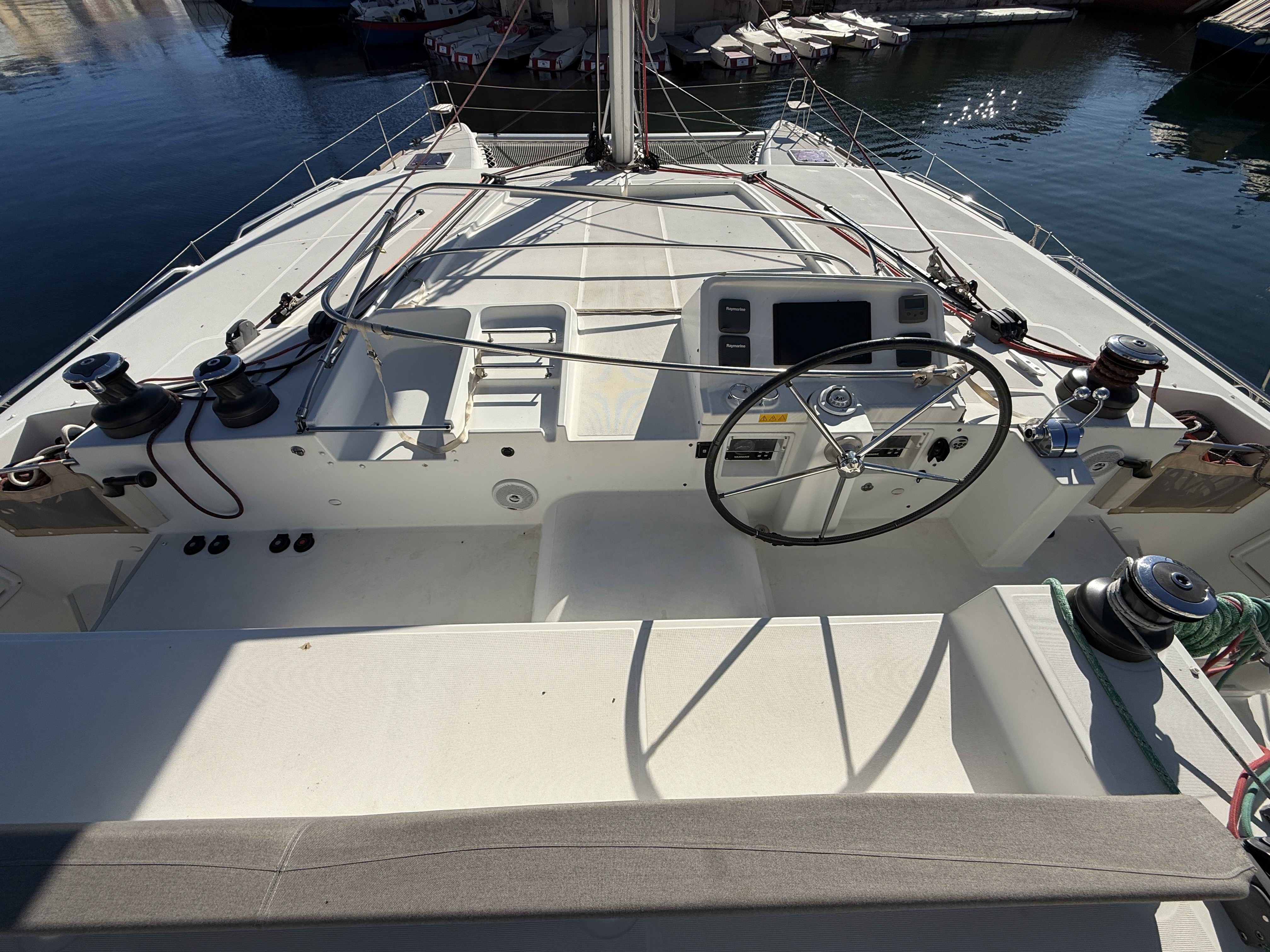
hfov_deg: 102.1
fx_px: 514
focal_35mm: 14
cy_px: 476
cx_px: 635
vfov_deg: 85.7
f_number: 2.2
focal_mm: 2.22
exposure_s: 1/4425
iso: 50
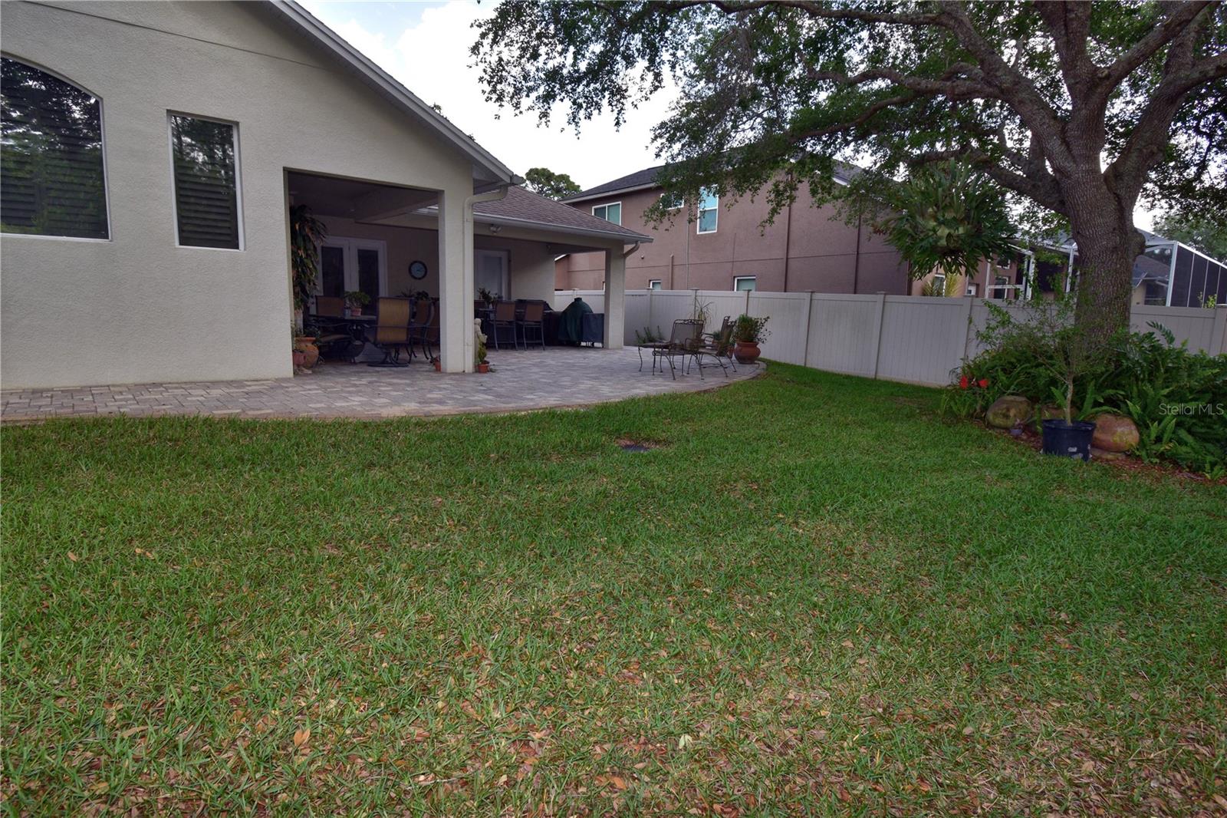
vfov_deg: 67.4
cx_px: 614
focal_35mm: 18
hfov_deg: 90.0
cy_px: 409
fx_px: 613
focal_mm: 12
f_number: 9
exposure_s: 1/160
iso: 400
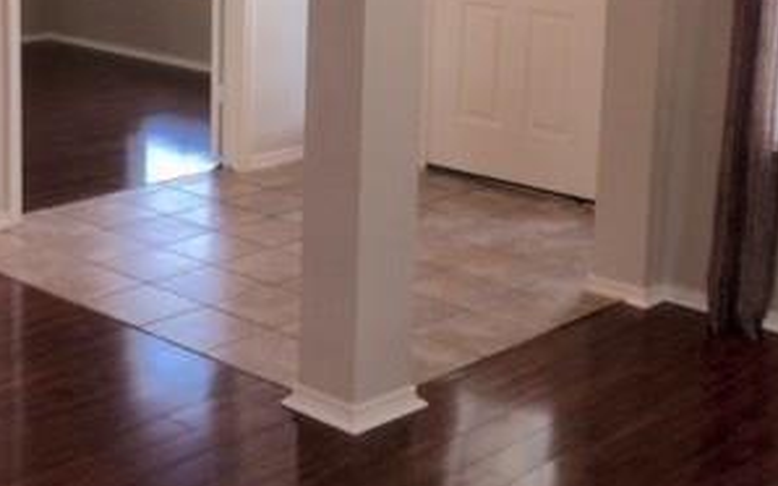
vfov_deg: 19.3
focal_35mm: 66
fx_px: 1399
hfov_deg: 30.9
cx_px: 261
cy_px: 26
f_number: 2.2
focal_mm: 4.15
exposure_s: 1/38
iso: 32
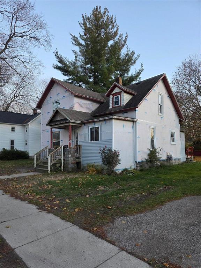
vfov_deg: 73.9
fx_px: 178
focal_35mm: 23
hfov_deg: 58.9
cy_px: 134
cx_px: 100
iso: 125
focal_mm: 6.3
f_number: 1.7
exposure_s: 1/180
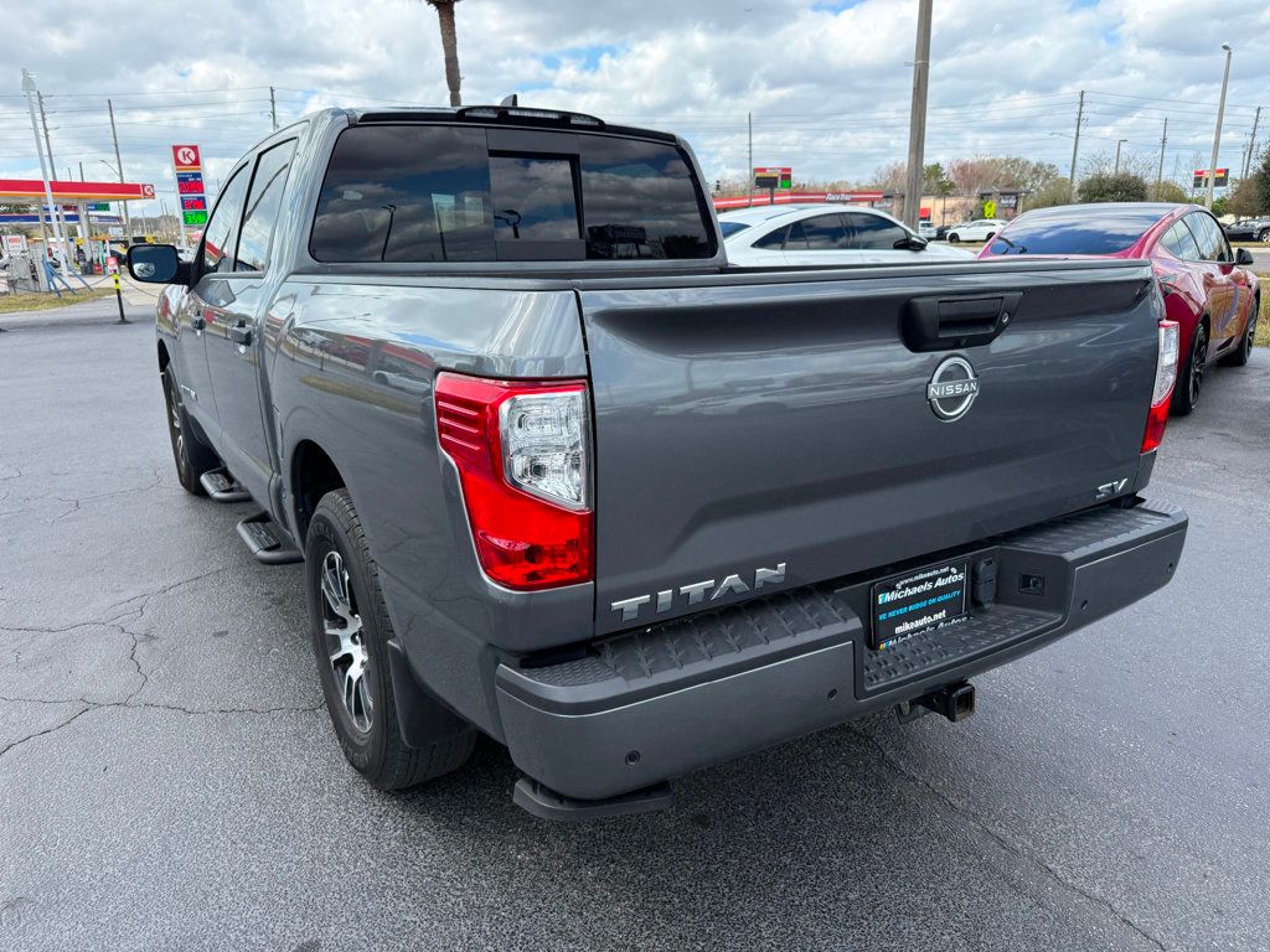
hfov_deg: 71.6
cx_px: 635
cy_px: 476
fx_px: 881
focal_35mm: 24
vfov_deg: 56.8
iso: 100
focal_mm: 6.76
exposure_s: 1/2525
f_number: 1.78
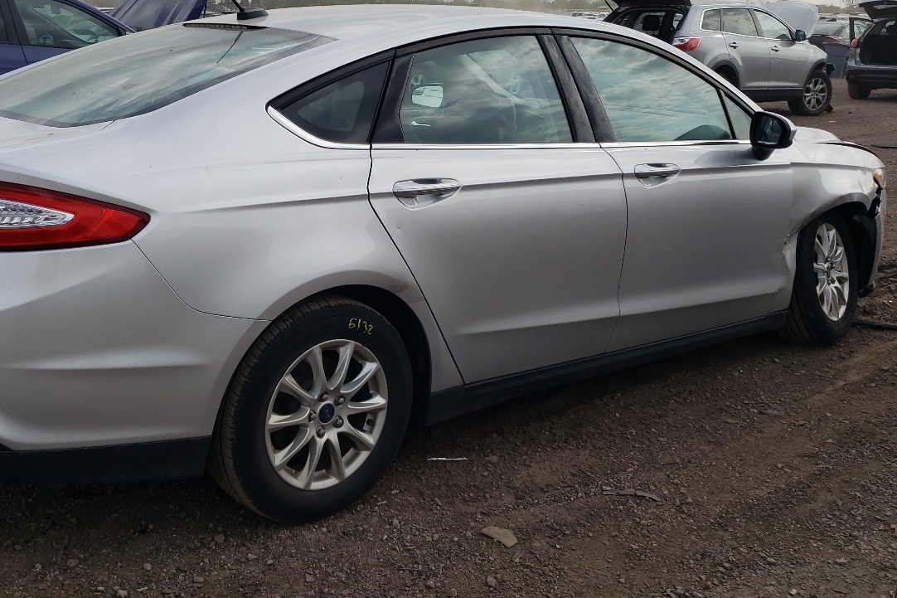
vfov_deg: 33.4
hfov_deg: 48.2
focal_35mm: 40
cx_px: 358
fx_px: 996
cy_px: 270
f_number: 1.5
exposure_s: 1/3333
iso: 50
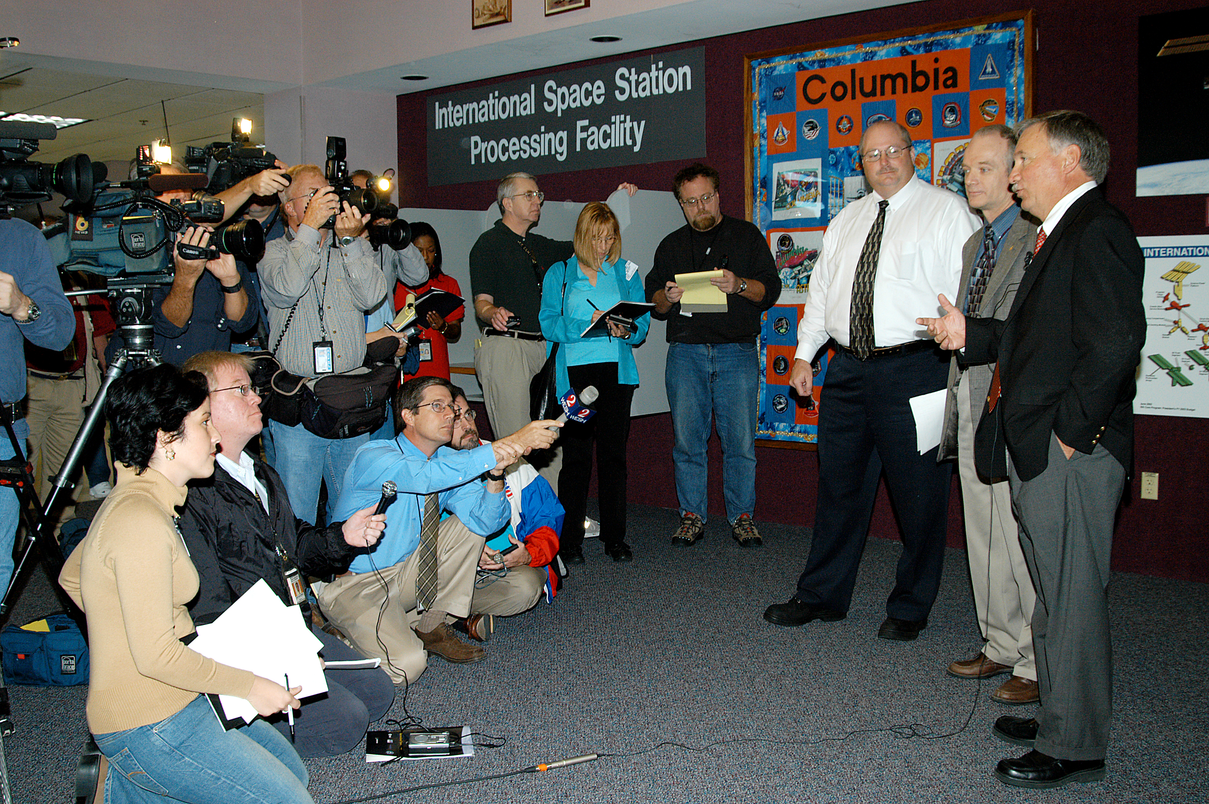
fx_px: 1208
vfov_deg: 36.8
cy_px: 402
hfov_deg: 53.2
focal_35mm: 36
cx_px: 604
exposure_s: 1/60
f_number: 8
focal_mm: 24
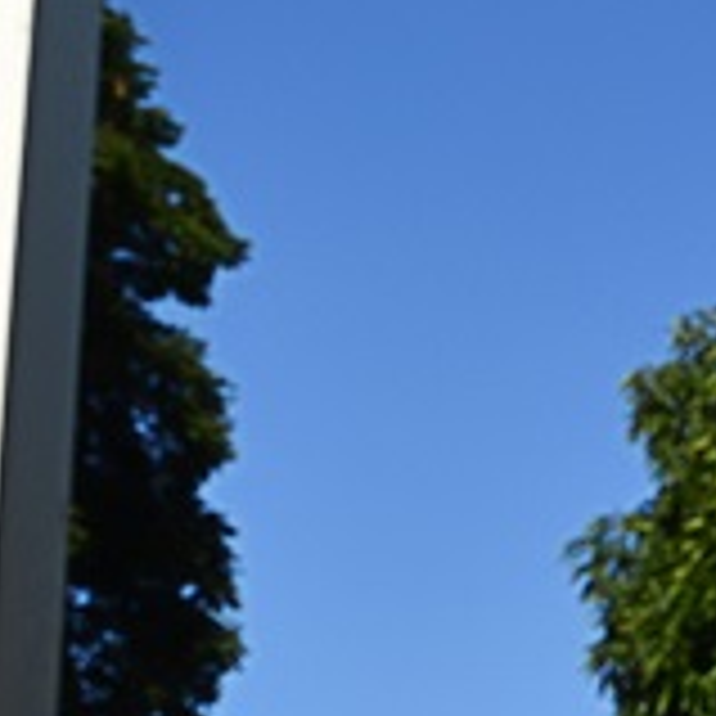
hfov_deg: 11.8
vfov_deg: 12.0
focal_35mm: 144
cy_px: 702
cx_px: 964
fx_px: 3370
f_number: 9
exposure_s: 1/200
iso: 100
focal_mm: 24
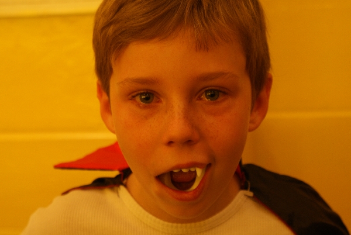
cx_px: 176
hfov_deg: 24.6
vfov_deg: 16.6
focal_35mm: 82
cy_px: 118
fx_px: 806
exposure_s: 1/100
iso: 320
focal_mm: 55
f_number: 5.6
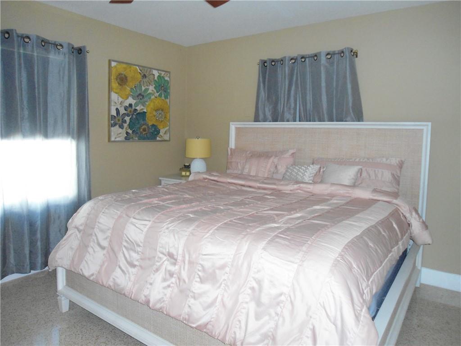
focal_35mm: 26
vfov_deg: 53.1
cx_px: 230
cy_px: 173
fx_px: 346
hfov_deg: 67.3
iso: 400
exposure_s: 1/30
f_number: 2.8
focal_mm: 4.7
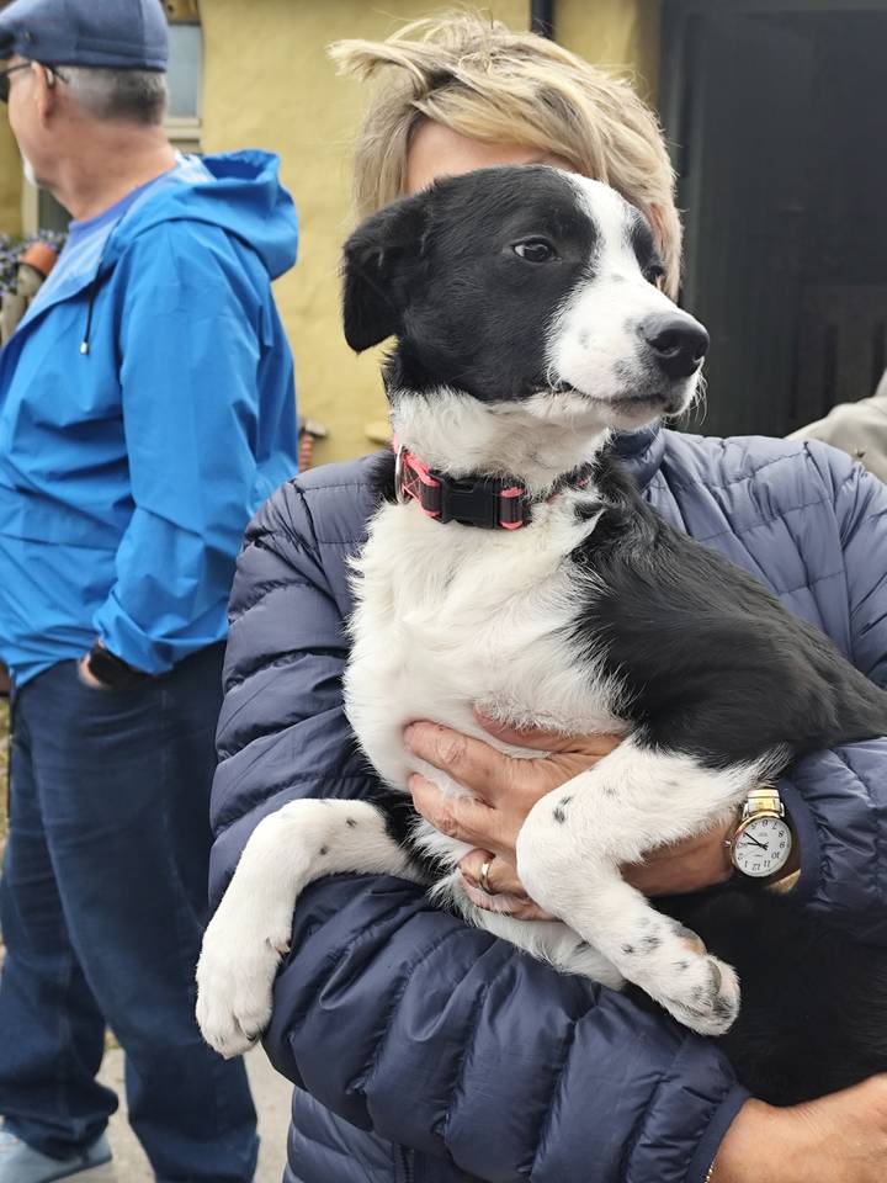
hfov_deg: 27.5
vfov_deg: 36.2
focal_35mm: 53
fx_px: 1811
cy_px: 592
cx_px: 444
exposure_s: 1/146
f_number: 1.65
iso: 50
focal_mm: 6.19
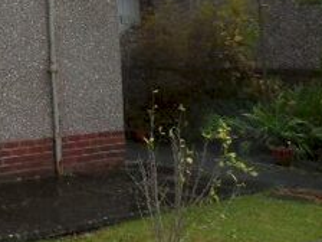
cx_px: -101
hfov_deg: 23.0
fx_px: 698
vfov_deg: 18.2
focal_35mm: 75
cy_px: -83
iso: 80
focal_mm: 4
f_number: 3.2
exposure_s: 1/125
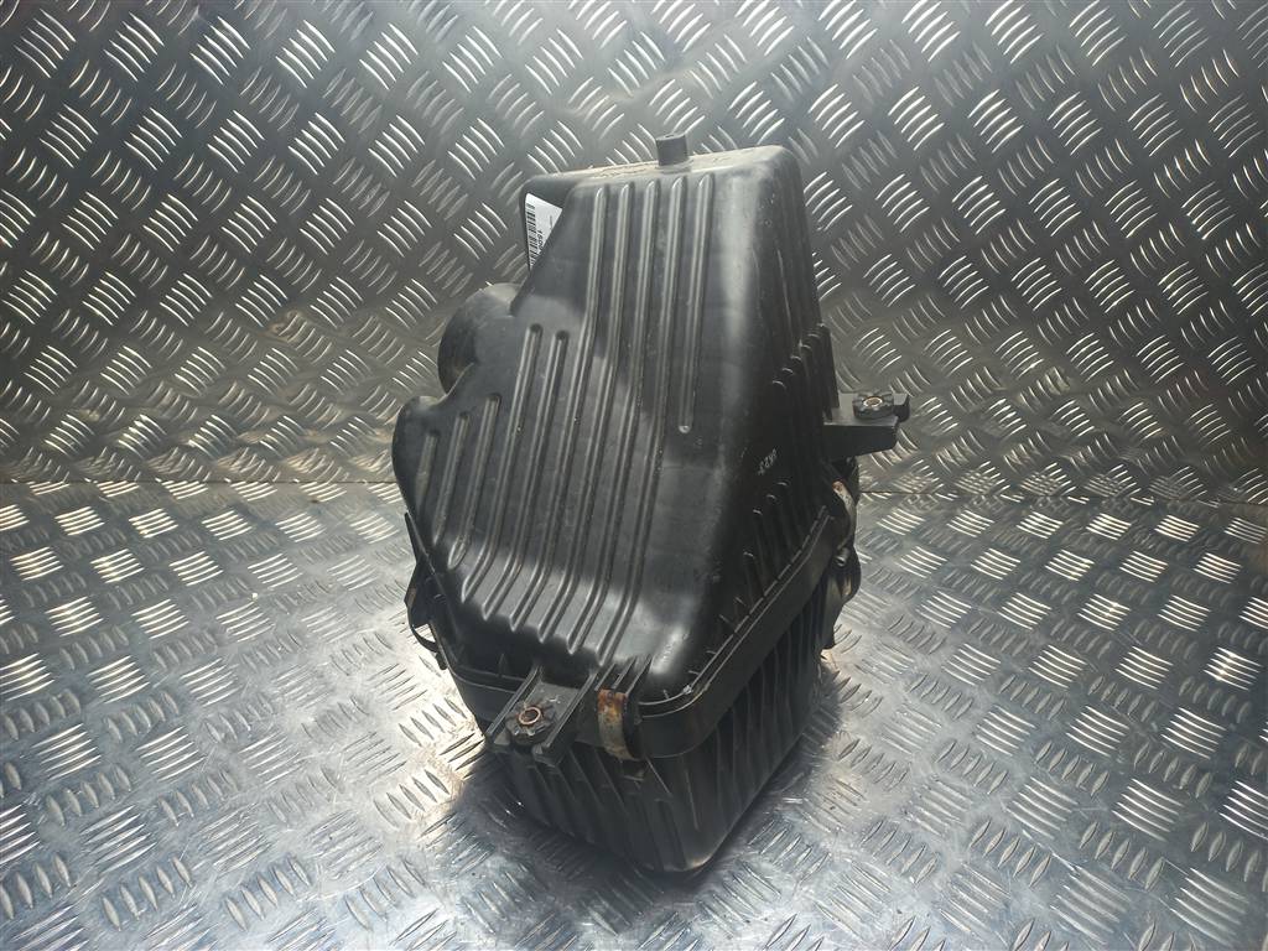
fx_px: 916
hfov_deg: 69.4
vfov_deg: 54.9
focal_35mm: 25
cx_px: 634
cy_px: 476
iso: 50
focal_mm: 4.6
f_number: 1.8
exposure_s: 1/50
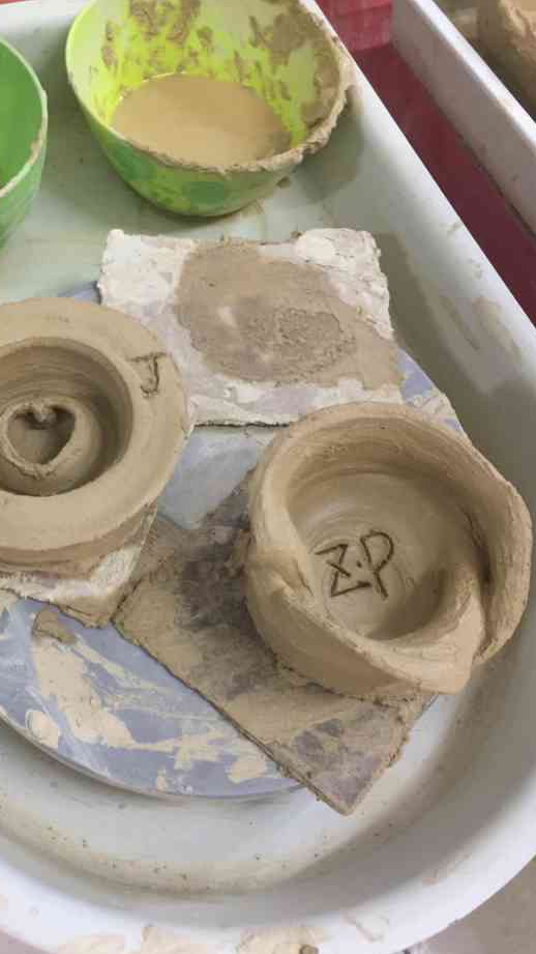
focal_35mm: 32
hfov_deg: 36.5
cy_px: 482
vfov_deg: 61.0
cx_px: 205
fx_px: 809
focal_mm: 4.15
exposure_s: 1/17
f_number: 2.2
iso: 160
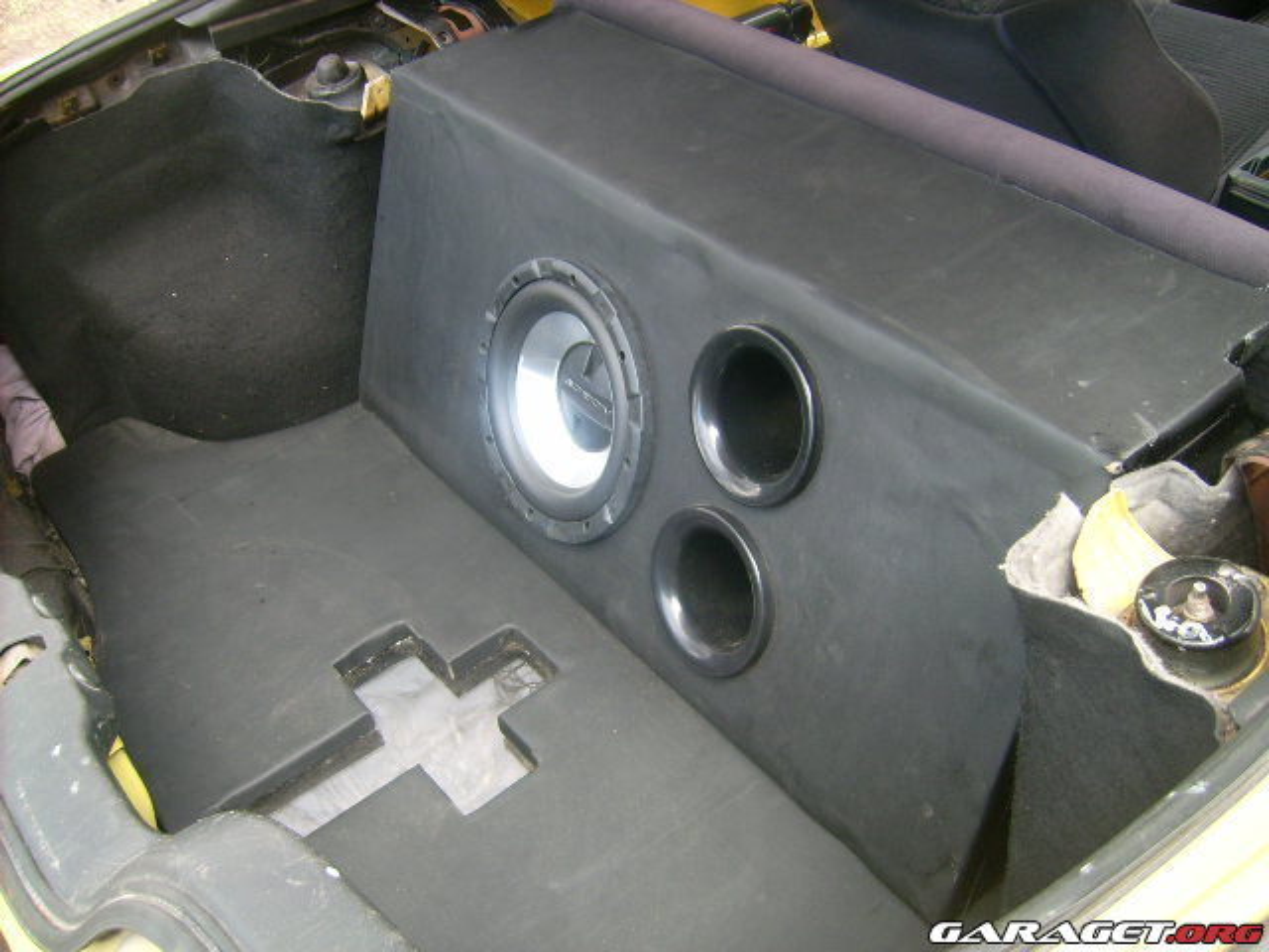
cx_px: 634
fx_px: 1283
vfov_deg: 40.7
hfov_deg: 52.6
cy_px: 476
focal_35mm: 35
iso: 50
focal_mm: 5.95
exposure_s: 1/36
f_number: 2.8
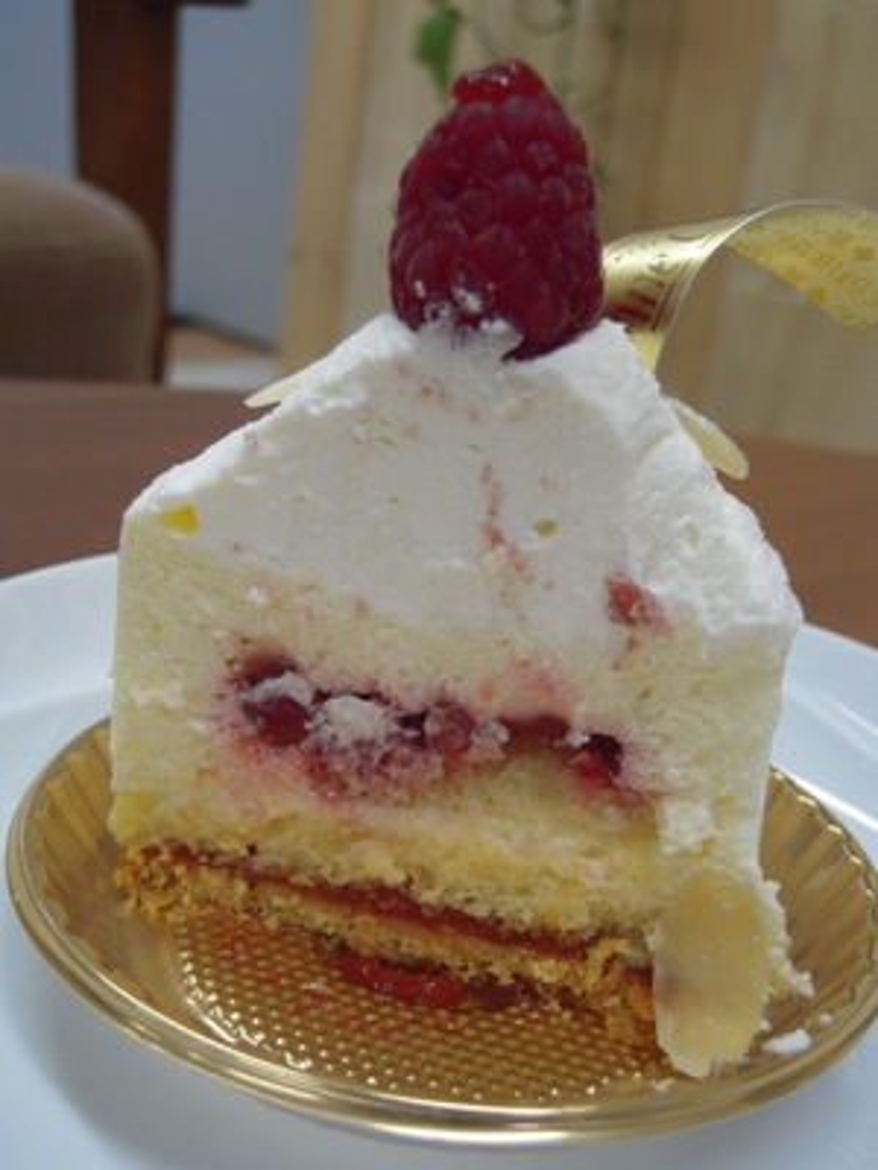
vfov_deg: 42.1
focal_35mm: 45
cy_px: 585
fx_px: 1522
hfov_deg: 32.2
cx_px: 439
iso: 400
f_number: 3.3
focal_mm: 8.1
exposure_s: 1/40
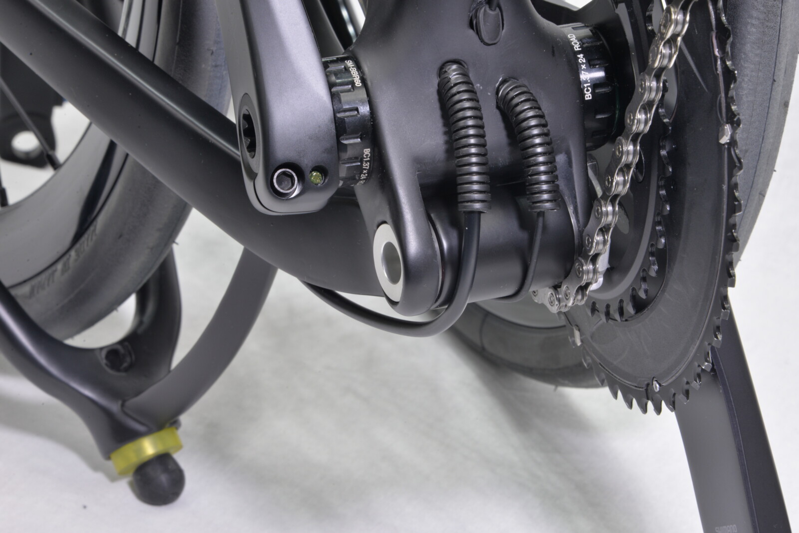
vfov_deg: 7.2
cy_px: 266
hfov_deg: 10.8
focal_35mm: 190
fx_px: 4218
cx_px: 400
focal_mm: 190
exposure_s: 1/3
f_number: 22
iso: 800
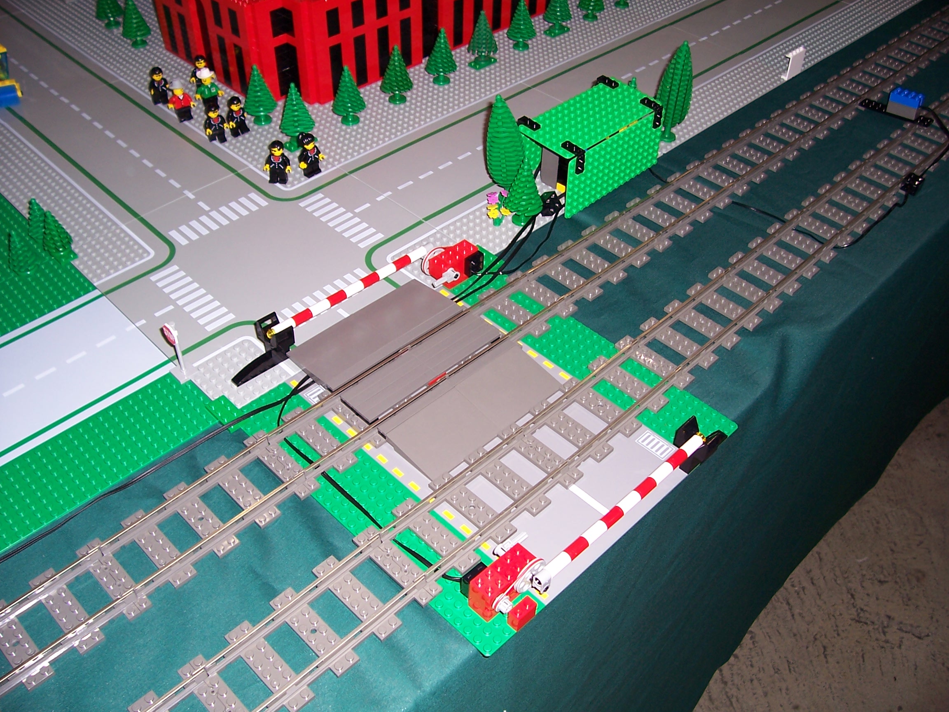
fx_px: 932
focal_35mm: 34
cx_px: 474
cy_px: 356
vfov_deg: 41.8
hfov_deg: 54.0
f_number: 2.7
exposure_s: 1/60
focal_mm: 5.6
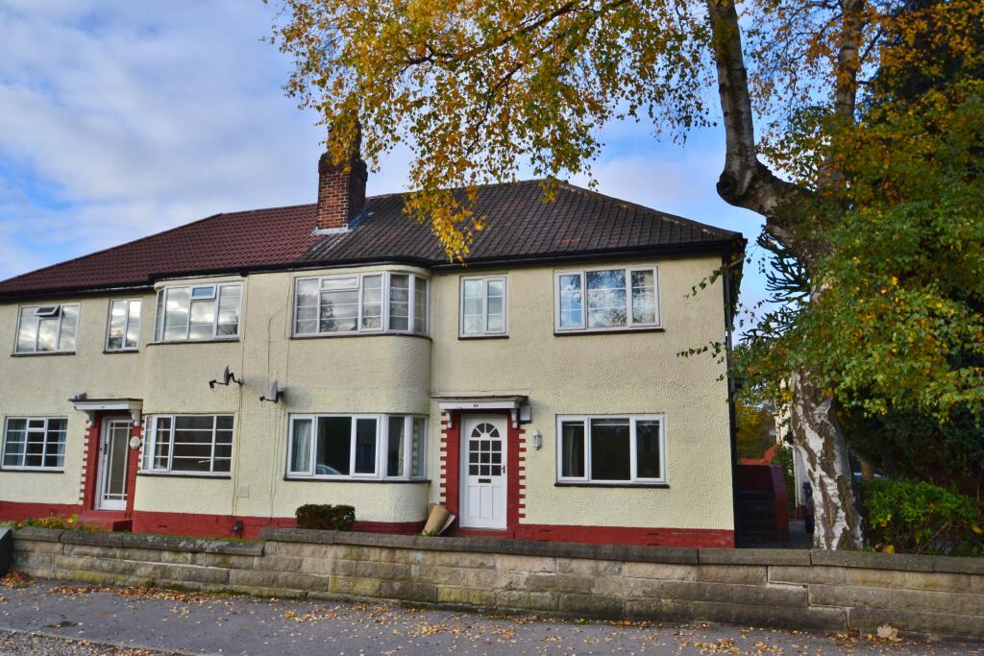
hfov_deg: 70.4
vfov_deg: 50.4
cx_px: 492
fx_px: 697
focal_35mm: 26
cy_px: 328
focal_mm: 17
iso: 400
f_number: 10
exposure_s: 1/250
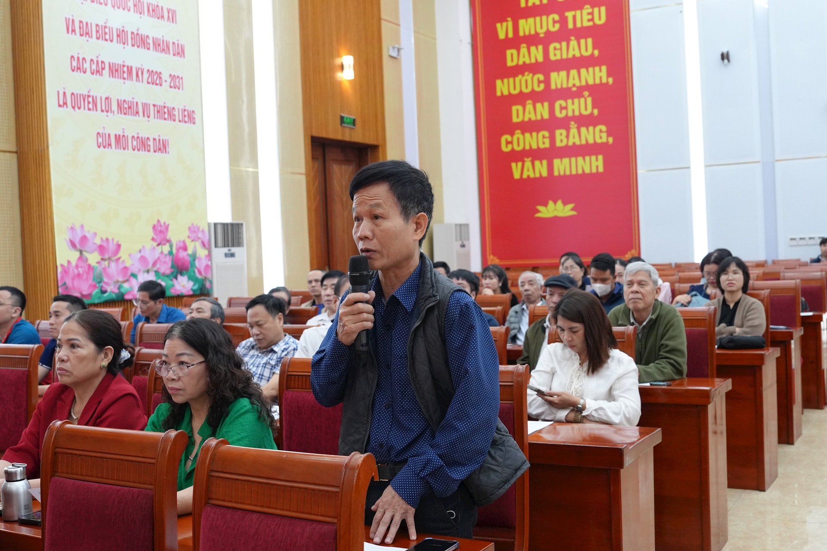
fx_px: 896
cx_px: 414
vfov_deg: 34.2
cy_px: 276
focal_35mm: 39
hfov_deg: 49.6
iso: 1600
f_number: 4
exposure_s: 1/160
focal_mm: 26
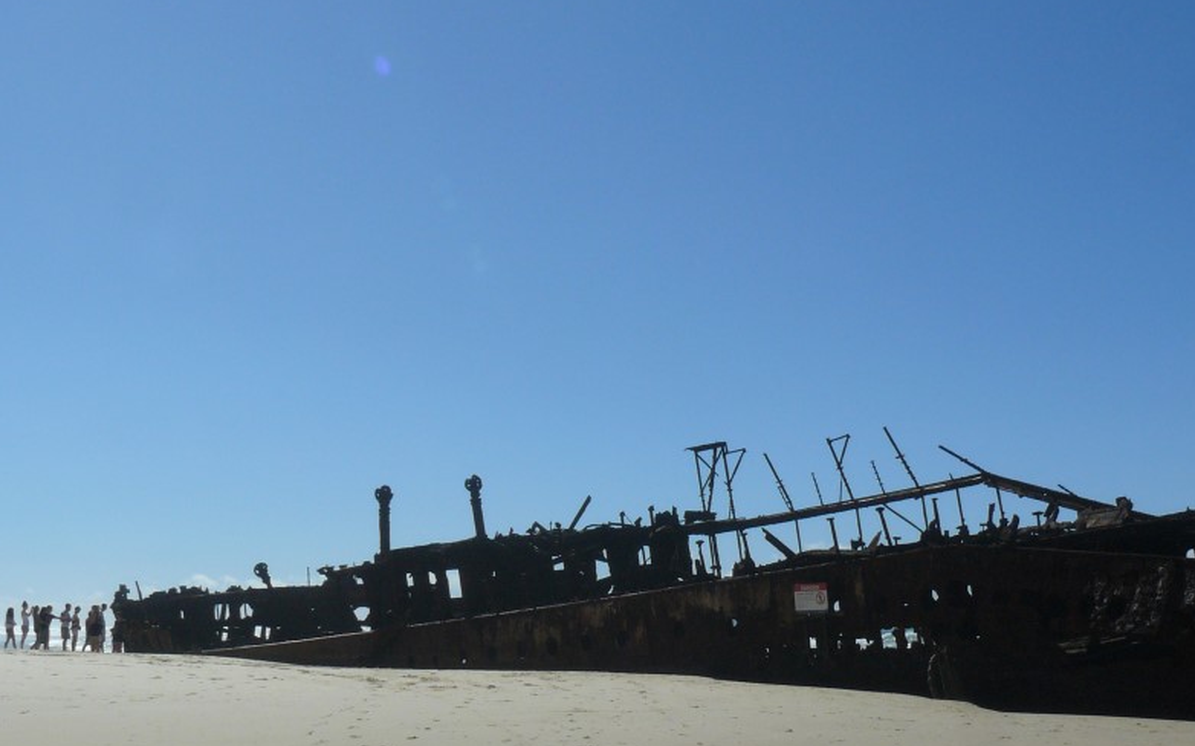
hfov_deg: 40.3
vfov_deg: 25.8
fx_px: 1628
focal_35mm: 50
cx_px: 538
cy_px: 423
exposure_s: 1/640
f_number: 8
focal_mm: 6
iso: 100
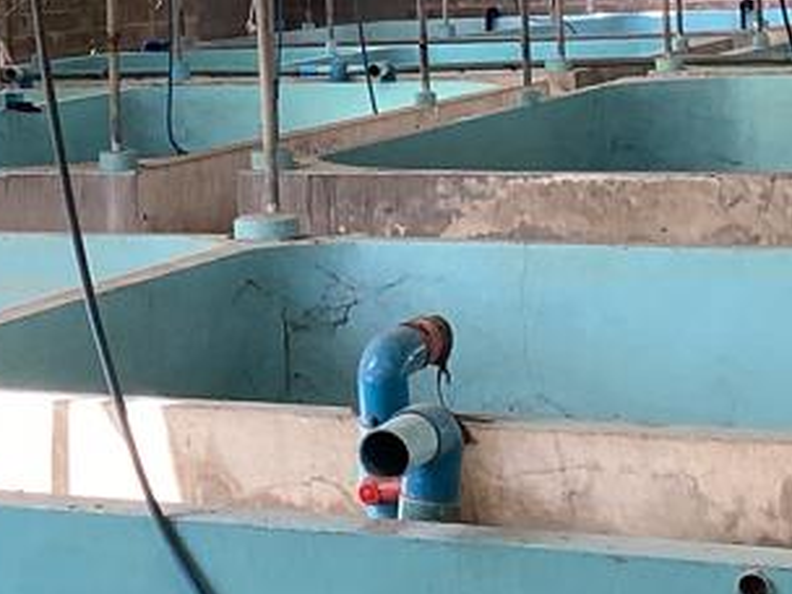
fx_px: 2677
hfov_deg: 16.3
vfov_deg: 12.5
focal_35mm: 117
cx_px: -87
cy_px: -10
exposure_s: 1/120
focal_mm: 3.3
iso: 40
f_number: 2.4
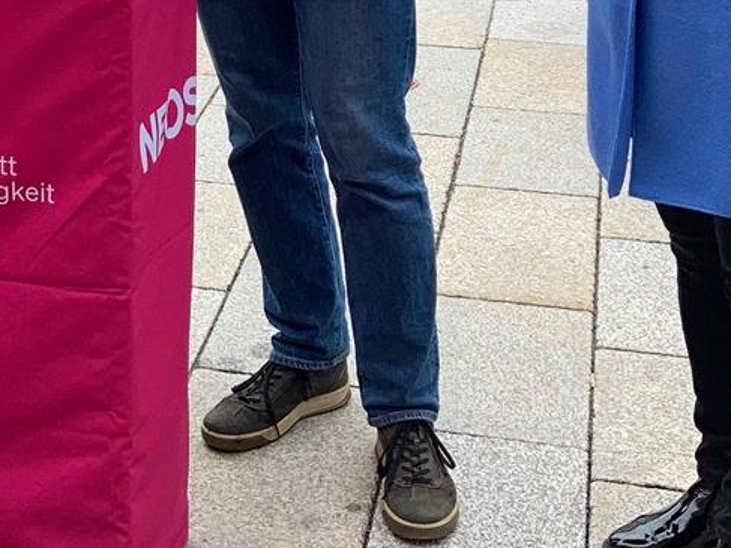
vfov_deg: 14.9
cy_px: -279
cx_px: 68
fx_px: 1942
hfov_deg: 20.9
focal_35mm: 92
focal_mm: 3.99
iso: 20
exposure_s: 1/352
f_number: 1.8
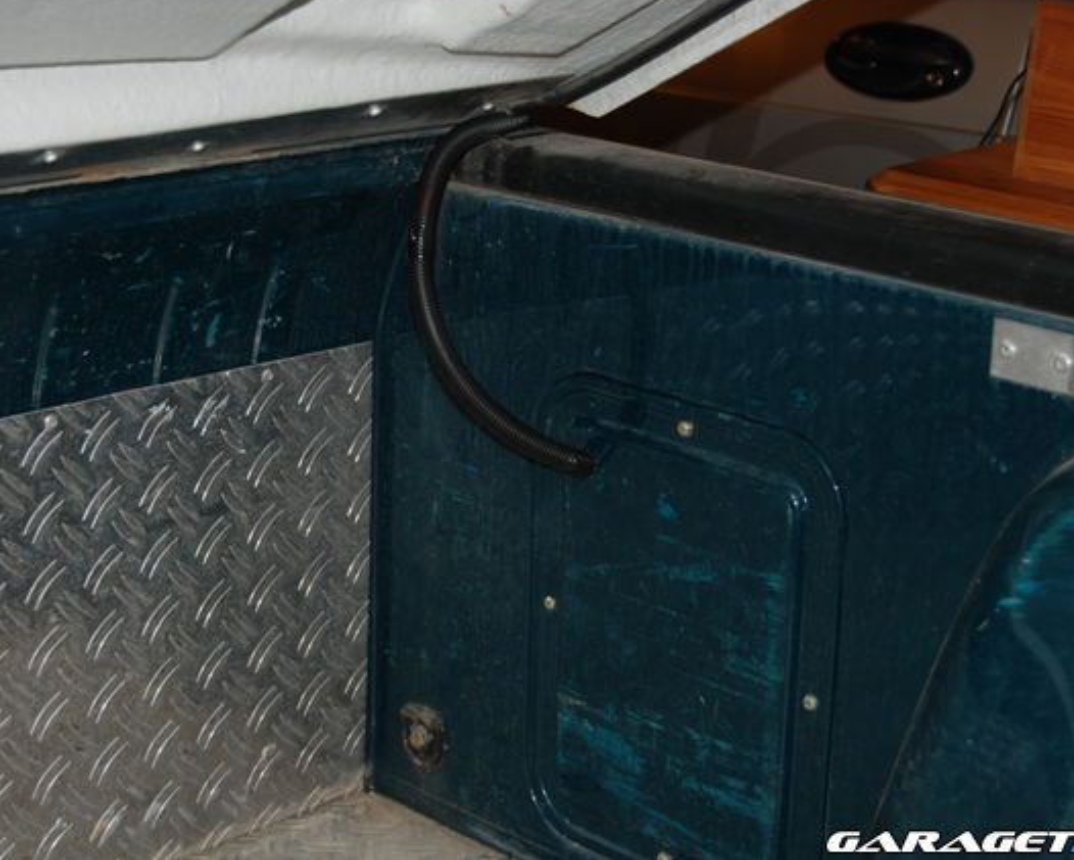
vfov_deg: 21.3
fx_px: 2289
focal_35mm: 72
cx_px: 523
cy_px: 425
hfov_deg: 26.4
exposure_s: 1/60
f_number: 5.3
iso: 200
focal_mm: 42
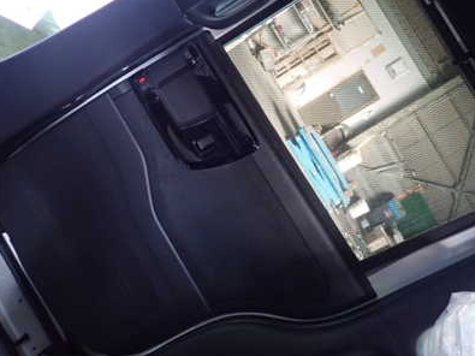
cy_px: 143
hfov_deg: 48.9
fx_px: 521
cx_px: 260
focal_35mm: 38
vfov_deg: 37.6
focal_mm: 4.5
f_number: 2
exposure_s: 1/30
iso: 640
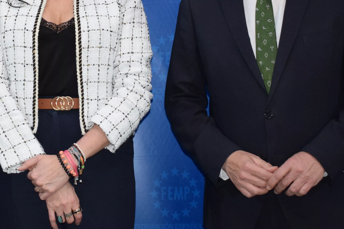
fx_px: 851
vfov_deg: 15.2
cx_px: 75
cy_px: 29
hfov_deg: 22.6
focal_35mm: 89
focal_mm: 28
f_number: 4.2
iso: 1400
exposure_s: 1/60
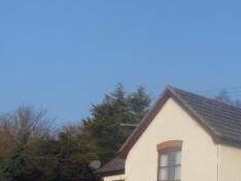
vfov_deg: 18.7
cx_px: 302
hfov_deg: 23.1
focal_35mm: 76
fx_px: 530
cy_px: 196
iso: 64
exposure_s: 1/800
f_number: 3.2
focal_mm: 5.5
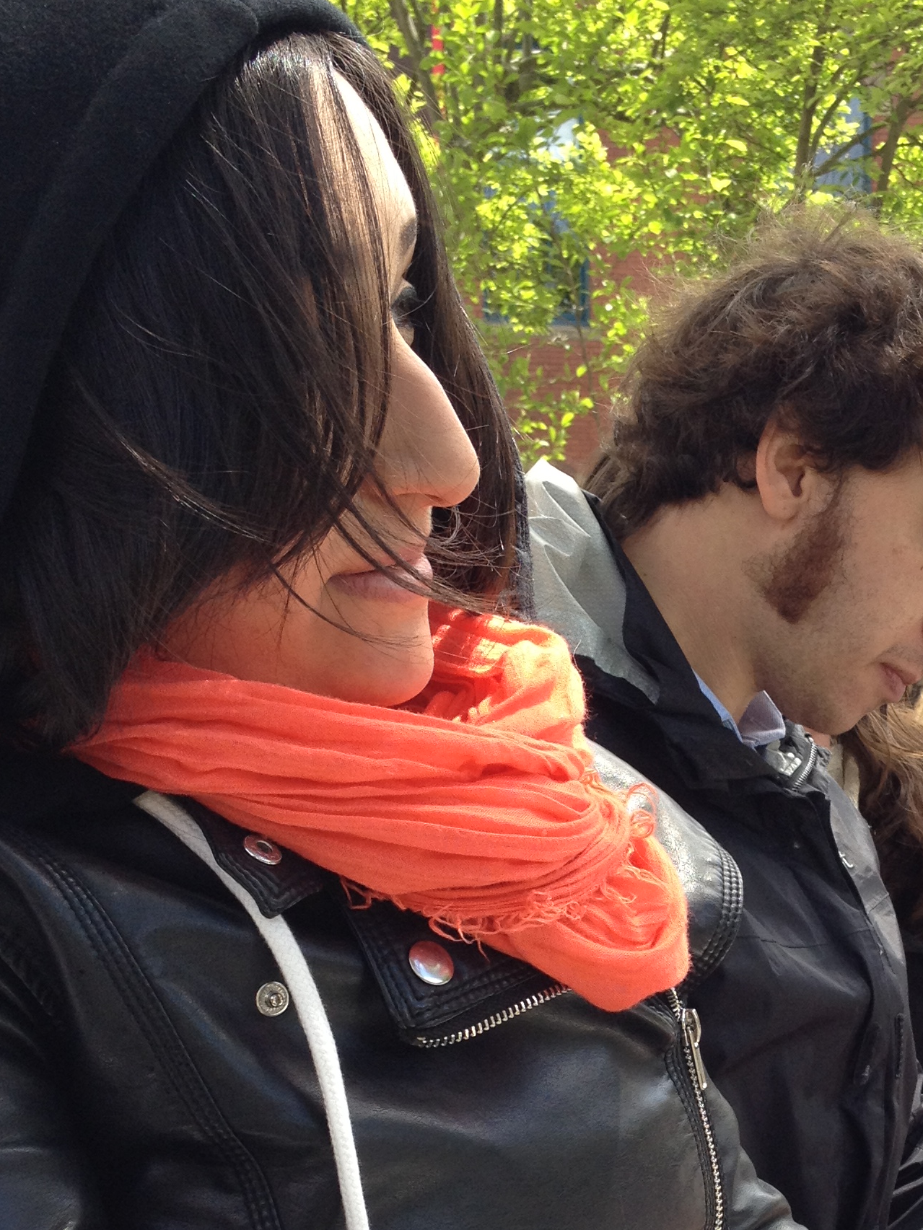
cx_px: 753
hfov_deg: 21.6
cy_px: 1019
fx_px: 2382
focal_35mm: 67
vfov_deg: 28.2
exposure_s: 1/286
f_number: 2.4
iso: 64
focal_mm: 4.28
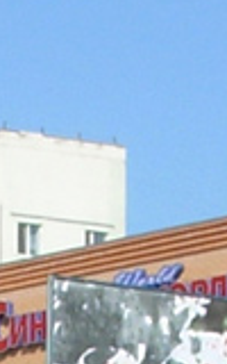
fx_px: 2999
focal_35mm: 303
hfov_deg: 4.3
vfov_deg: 6.7
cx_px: -279
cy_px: 737
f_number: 4.9
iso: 50
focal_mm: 6.3
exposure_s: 1/575
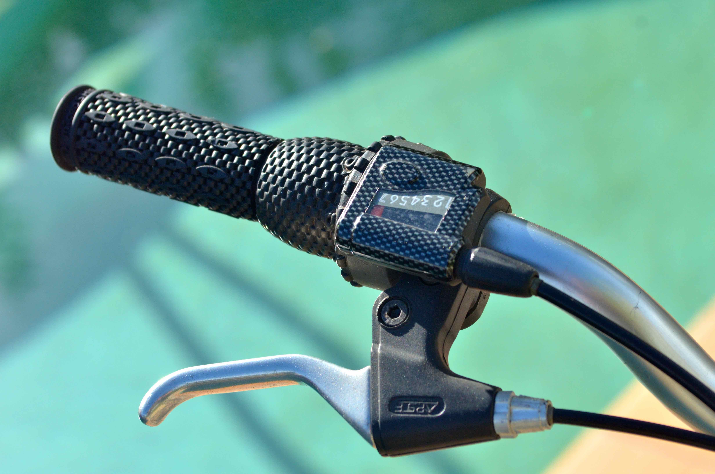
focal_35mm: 117
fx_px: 2319
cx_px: 358
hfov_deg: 17.5
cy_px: 237
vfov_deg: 11.7
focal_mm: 78
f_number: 7.1
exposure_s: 1/2000
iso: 800
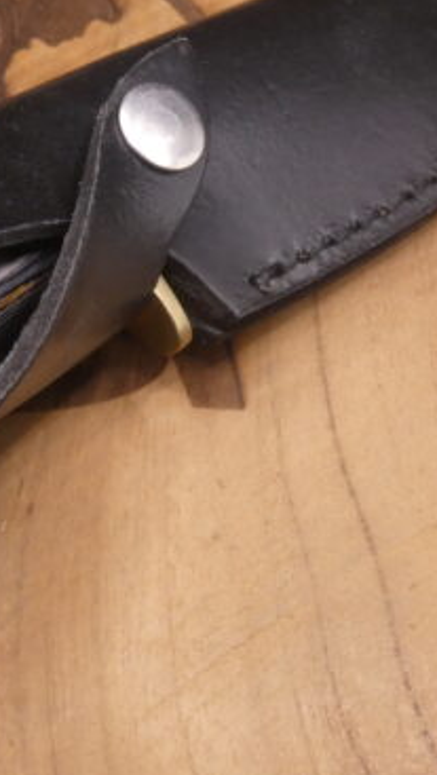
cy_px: 336
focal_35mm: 73
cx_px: -36
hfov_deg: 16.1
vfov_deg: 28.9
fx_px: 1501
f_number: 3.6
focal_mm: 7.3
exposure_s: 1/80
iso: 320
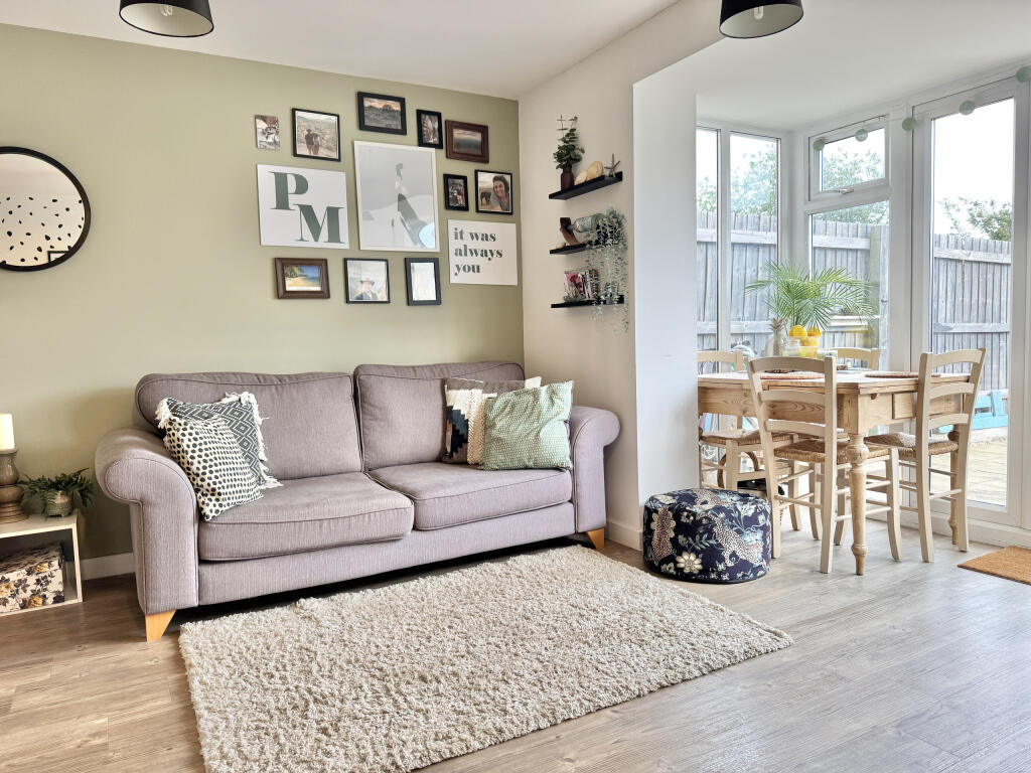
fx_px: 715
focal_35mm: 24
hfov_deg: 71.6
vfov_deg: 56.8
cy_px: 386
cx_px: 516
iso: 80
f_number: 1.78
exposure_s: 1/100
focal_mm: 6.76
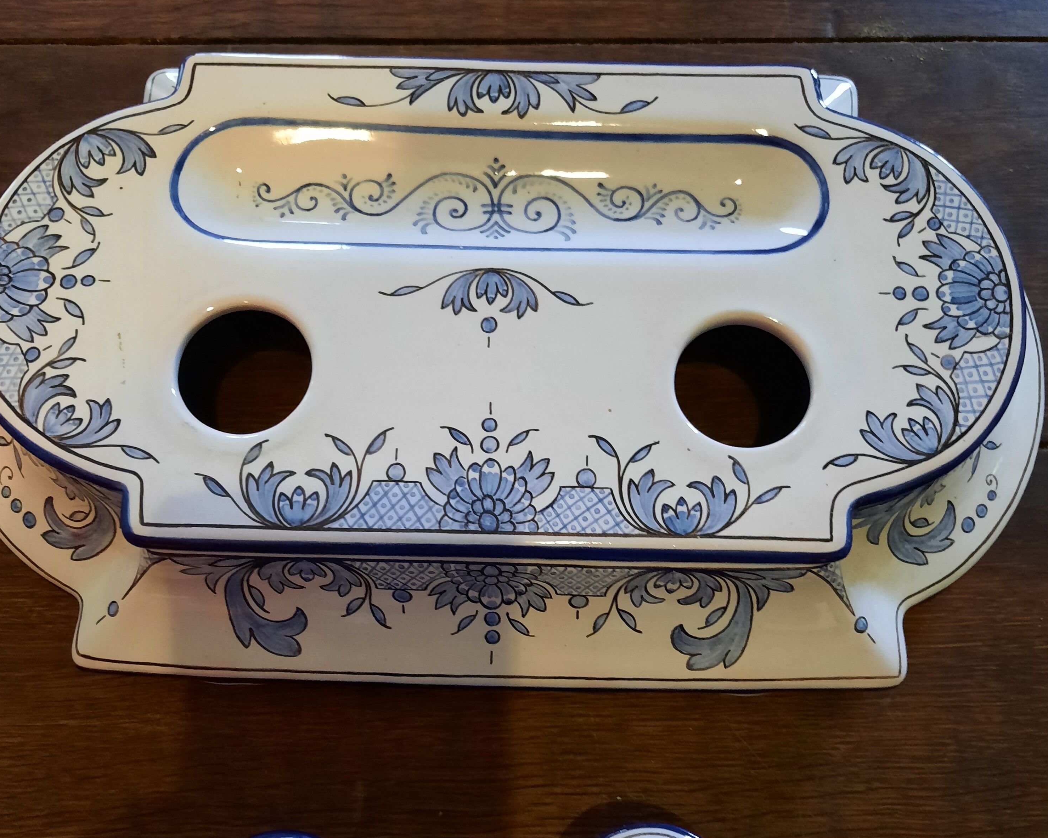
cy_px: 468
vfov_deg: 44.5
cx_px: 530
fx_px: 1023
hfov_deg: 54.2
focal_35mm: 33
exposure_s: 1/25
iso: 640
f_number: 2
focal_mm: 4.6
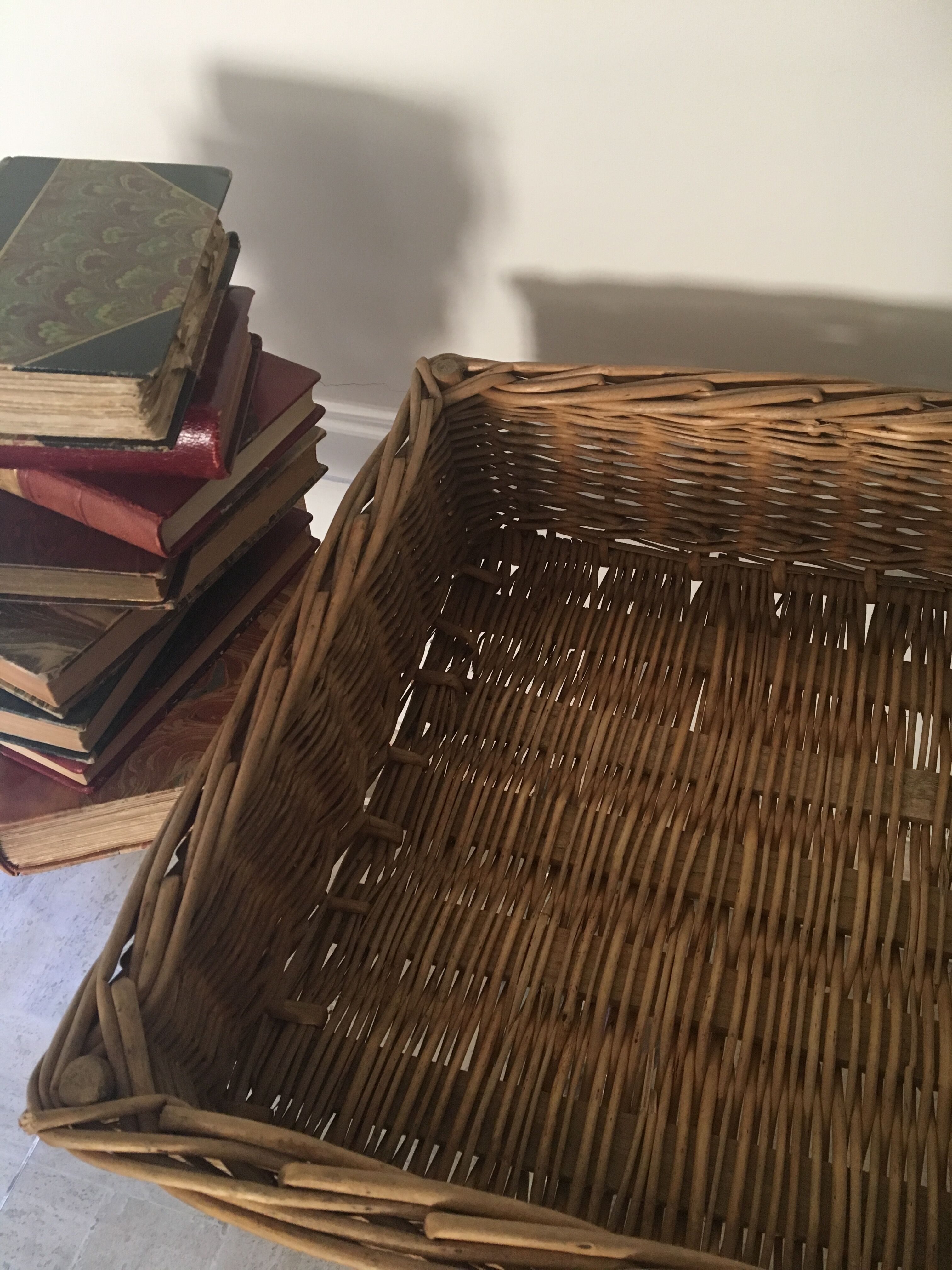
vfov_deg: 61.7
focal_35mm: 29
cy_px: 635
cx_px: 476
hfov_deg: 48.2
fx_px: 1063
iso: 200
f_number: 2.2
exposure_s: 1/33
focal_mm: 4.15
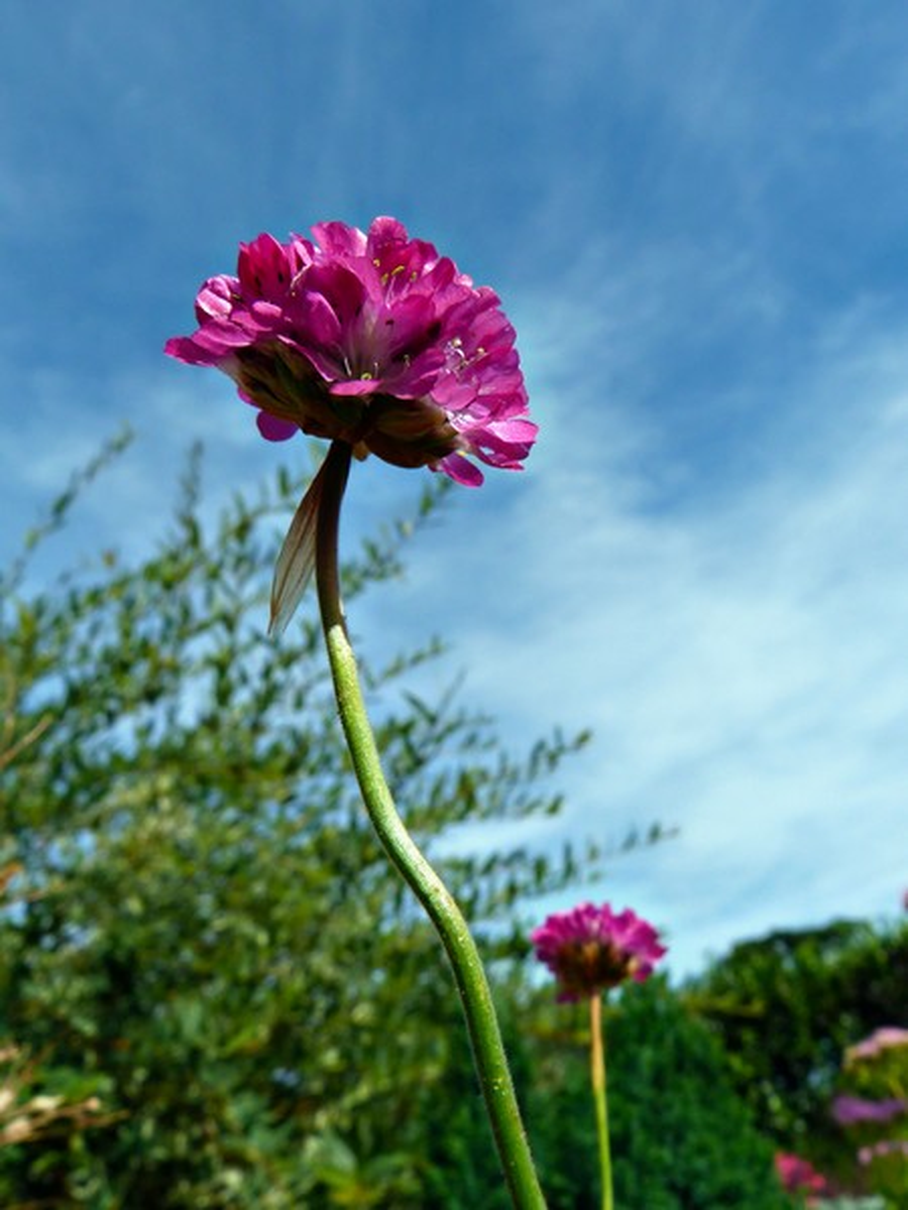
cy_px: 605
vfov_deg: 69.4
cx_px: 454
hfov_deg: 54.9
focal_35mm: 25
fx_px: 874
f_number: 5.6
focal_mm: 4.5
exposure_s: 1/400
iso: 80
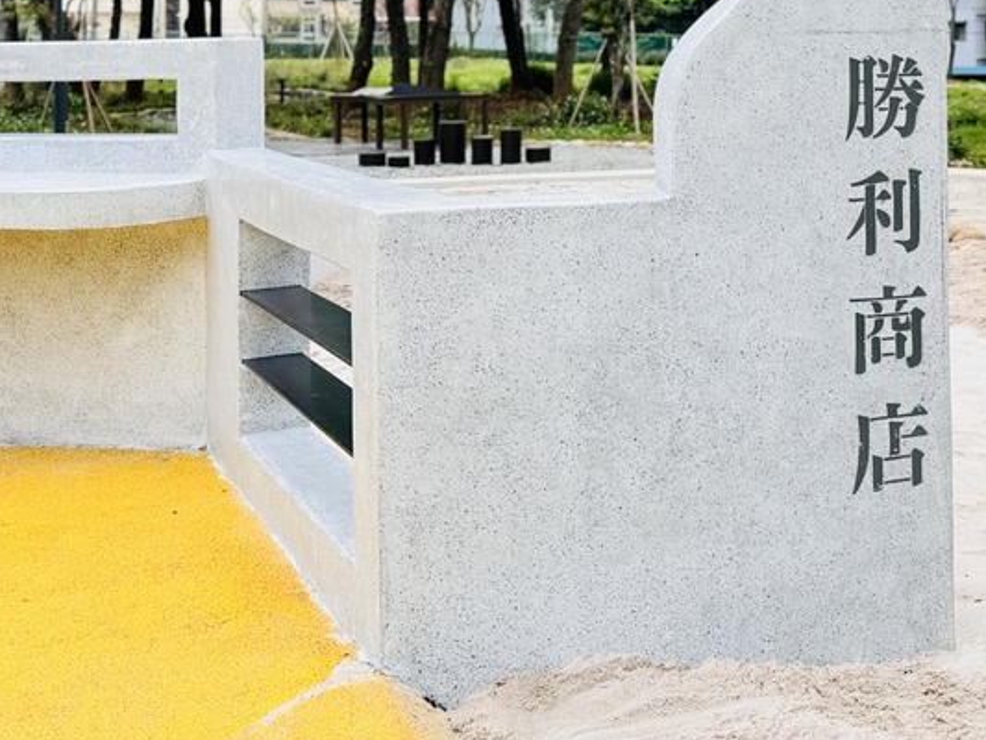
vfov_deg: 25.9
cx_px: 888
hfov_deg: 33.6
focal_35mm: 54
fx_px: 1538
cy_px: 35
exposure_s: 1/658
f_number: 1.78
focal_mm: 6.76
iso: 80
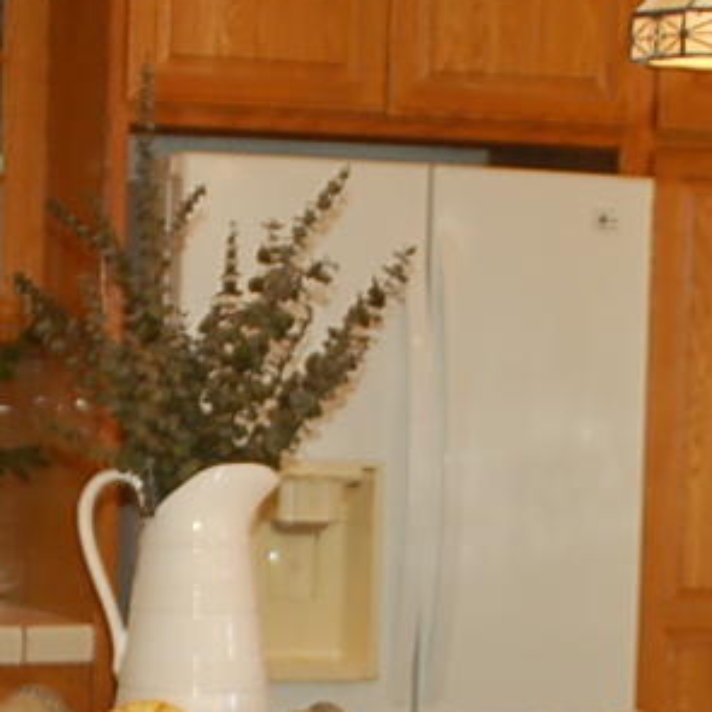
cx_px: 97
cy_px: 652
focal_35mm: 143
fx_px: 3328
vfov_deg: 12.1
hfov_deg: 12.1
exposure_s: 1/60
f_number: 3.8
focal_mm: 22
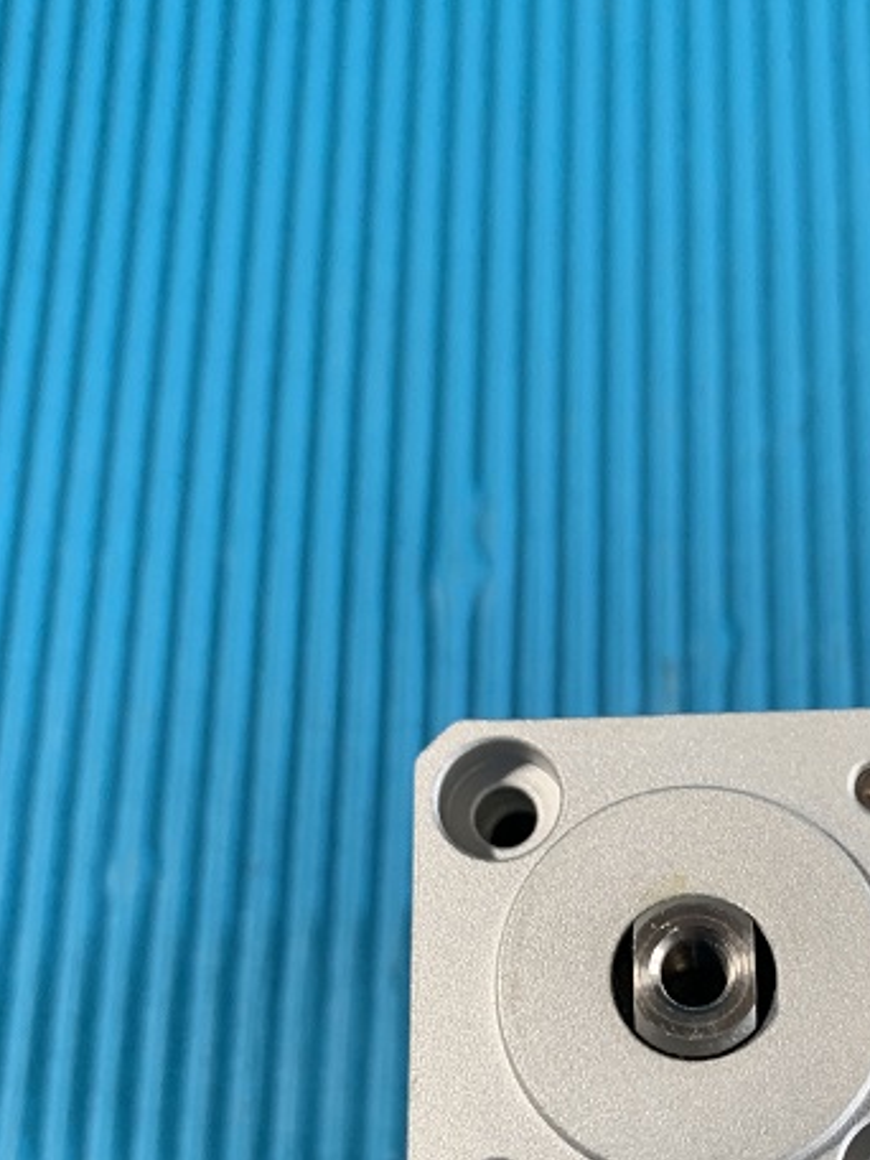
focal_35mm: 46
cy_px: 808
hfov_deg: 30.8
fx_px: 1541
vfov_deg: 40.5
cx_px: 680
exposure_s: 1/60
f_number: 1.8
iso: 160
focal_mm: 4.25
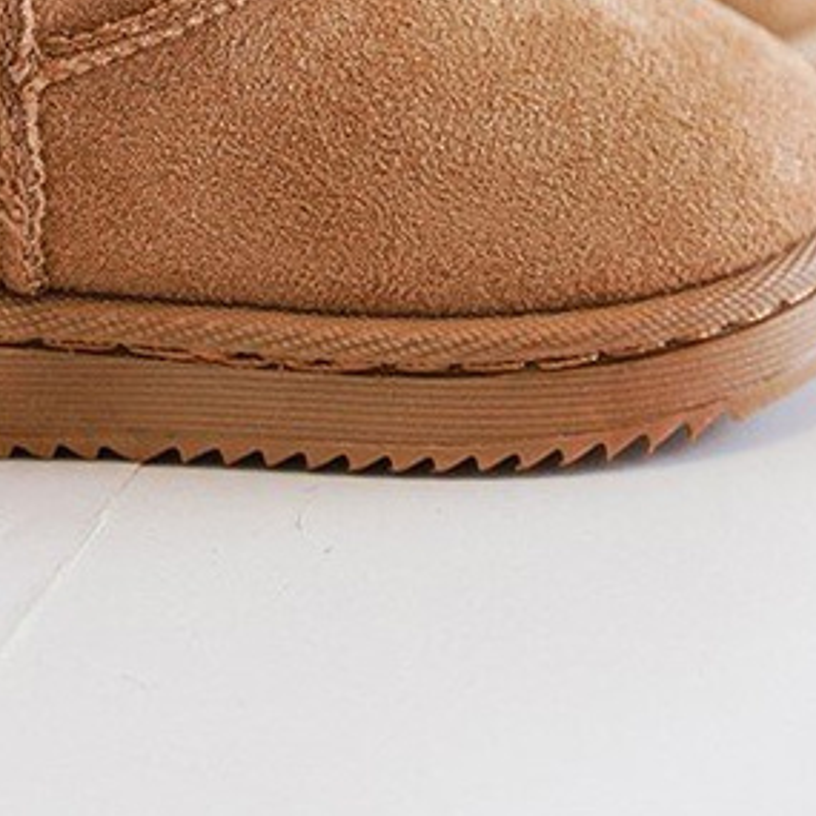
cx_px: 235
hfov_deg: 15.2
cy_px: -229
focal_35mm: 114
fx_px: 3040
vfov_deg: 14.7
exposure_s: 1/100
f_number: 4
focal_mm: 51
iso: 500
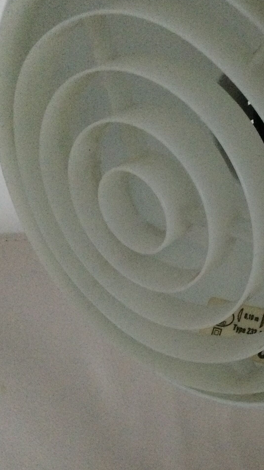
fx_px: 722
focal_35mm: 58
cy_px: 278
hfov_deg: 20.6
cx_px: 196
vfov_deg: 35.9
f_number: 2.4
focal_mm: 3.3
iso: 400
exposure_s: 1/17
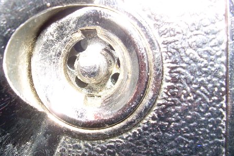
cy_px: 63
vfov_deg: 24.1
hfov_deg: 35.3
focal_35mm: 56
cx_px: 80
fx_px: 364
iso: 50
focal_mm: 6.3
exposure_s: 1/60
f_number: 2.8
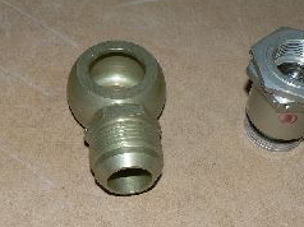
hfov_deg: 31.1
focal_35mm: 62
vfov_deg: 23.6
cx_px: 120
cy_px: 140
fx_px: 544
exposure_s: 1/80
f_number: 4
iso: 100
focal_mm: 6
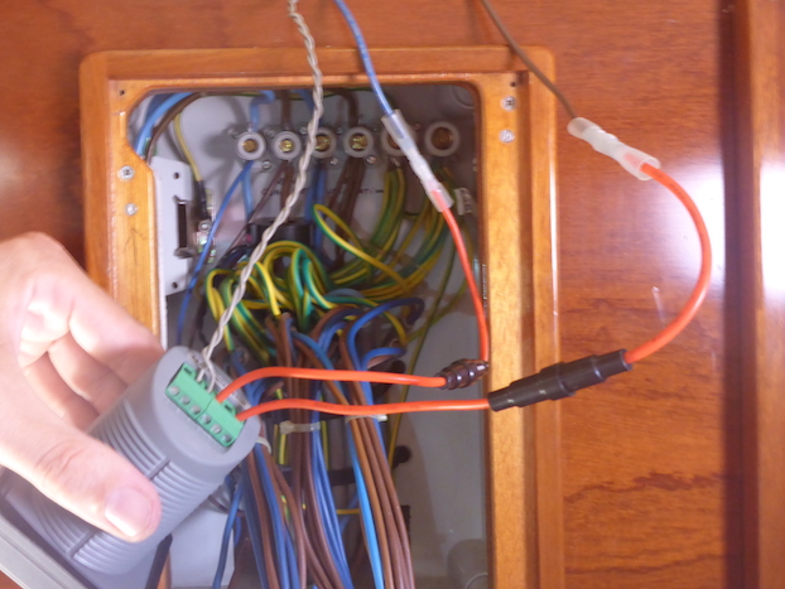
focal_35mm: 36
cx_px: 329
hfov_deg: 51.1
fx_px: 817
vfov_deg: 39.5
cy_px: 240
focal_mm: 4.9
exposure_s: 1/10
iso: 400
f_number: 3.3
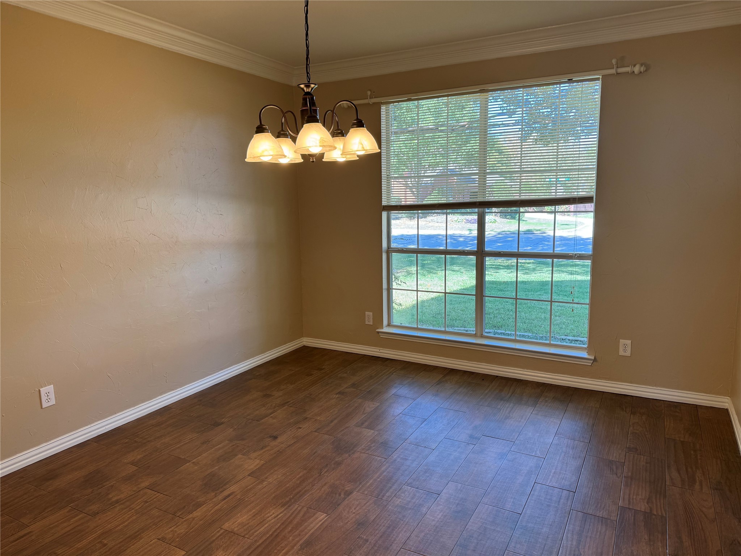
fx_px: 514
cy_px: 278
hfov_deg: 71.6
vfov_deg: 56.8
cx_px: 370
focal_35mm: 24
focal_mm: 6.76
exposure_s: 1/120
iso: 64
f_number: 1.78
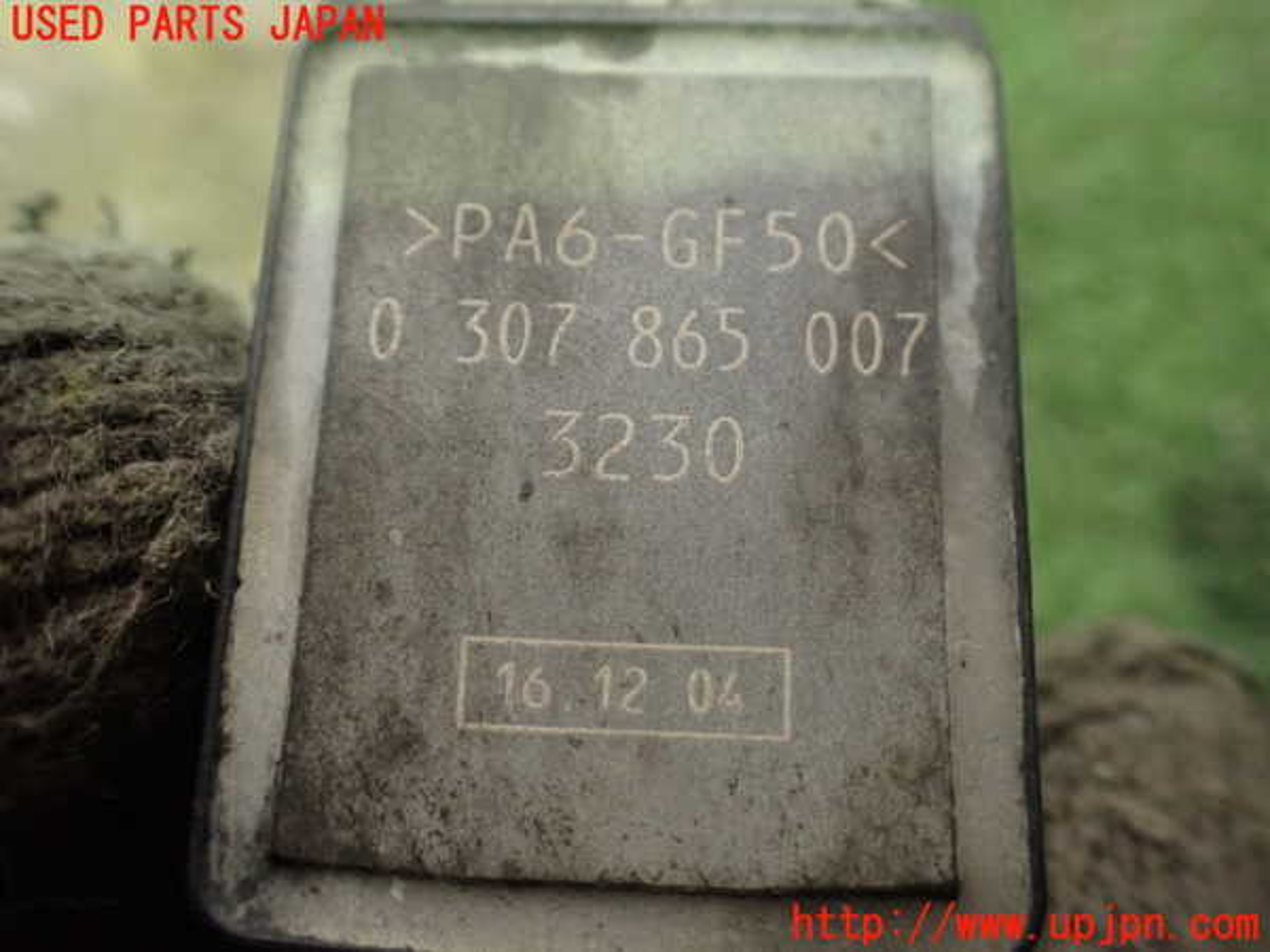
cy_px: 476
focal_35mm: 30
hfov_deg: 60.0
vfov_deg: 46.8
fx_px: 1101
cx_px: 635
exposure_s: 1/30
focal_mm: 5.4
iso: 800
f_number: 2.3
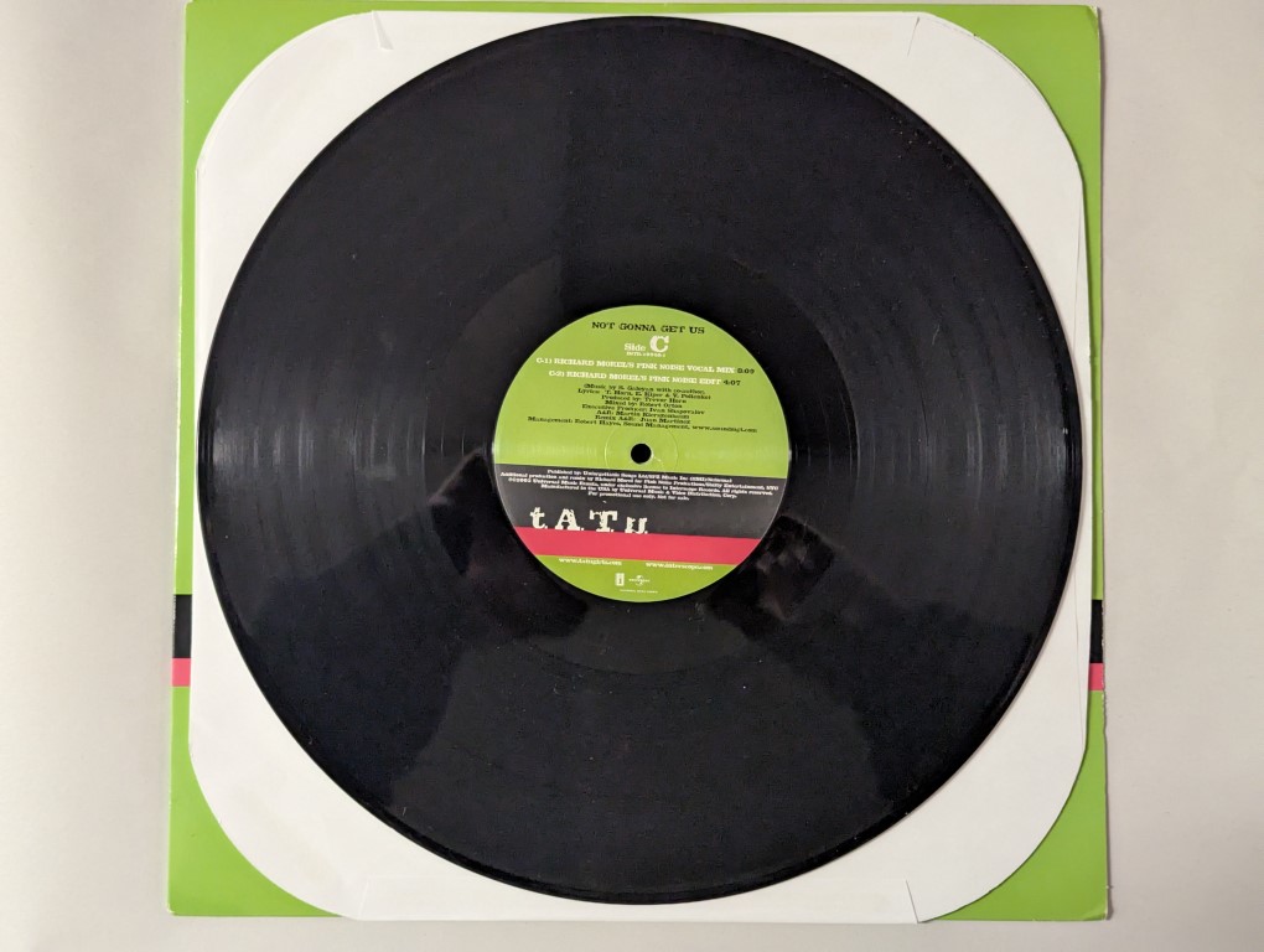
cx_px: 632
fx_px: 1755
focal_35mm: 48
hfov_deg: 39.6
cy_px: 476
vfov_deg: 30.3
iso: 930
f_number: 1.85
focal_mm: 6.81
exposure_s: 1/60
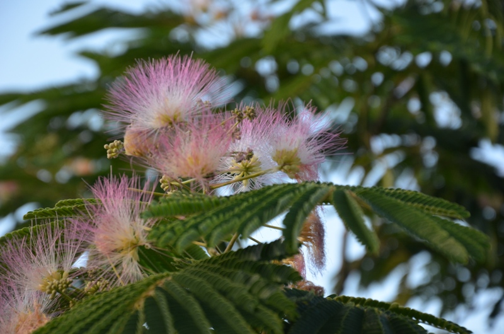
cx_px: 252
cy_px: 167
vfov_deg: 8.7
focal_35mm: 158
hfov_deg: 13.1
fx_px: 2201
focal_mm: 105
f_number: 8
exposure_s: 1/125
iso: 360
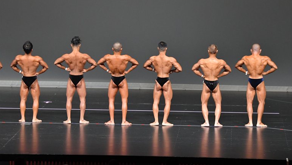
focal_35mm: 193
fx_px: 1495
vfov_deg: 6.3
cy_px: 80
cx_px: 146
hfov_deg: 11.2
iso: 5000
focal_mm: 122
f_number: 5.6
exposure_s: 1/400
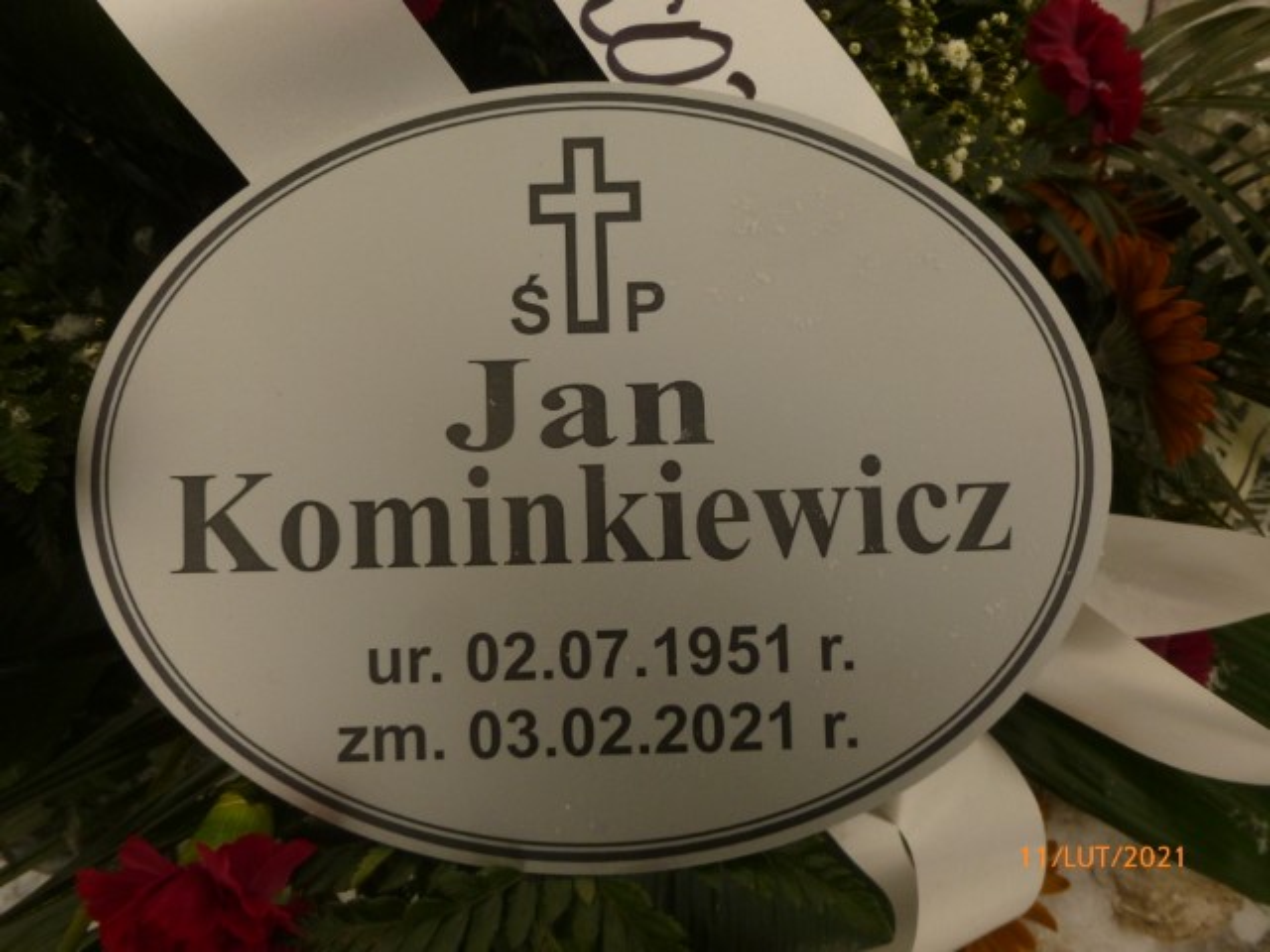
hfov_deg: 63.4
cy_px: 476
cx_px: 635
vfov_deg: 49.7
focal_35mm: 28
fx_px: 1027
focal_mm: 5
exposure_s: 1/160
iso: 200
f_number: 10
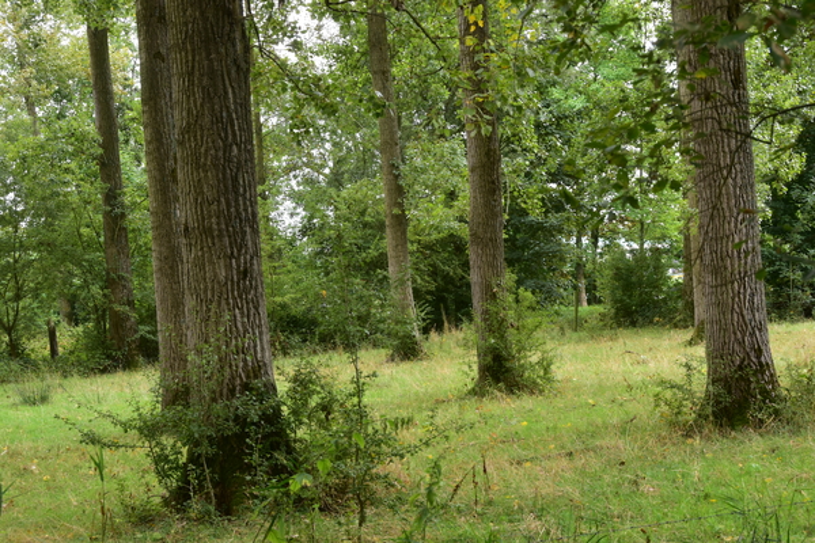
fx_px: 1698
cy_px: 272
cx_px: 408
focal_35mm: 75
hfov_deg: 27.0
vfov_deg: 18.2
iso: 400
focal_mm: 50
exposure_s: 1/40
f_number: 9
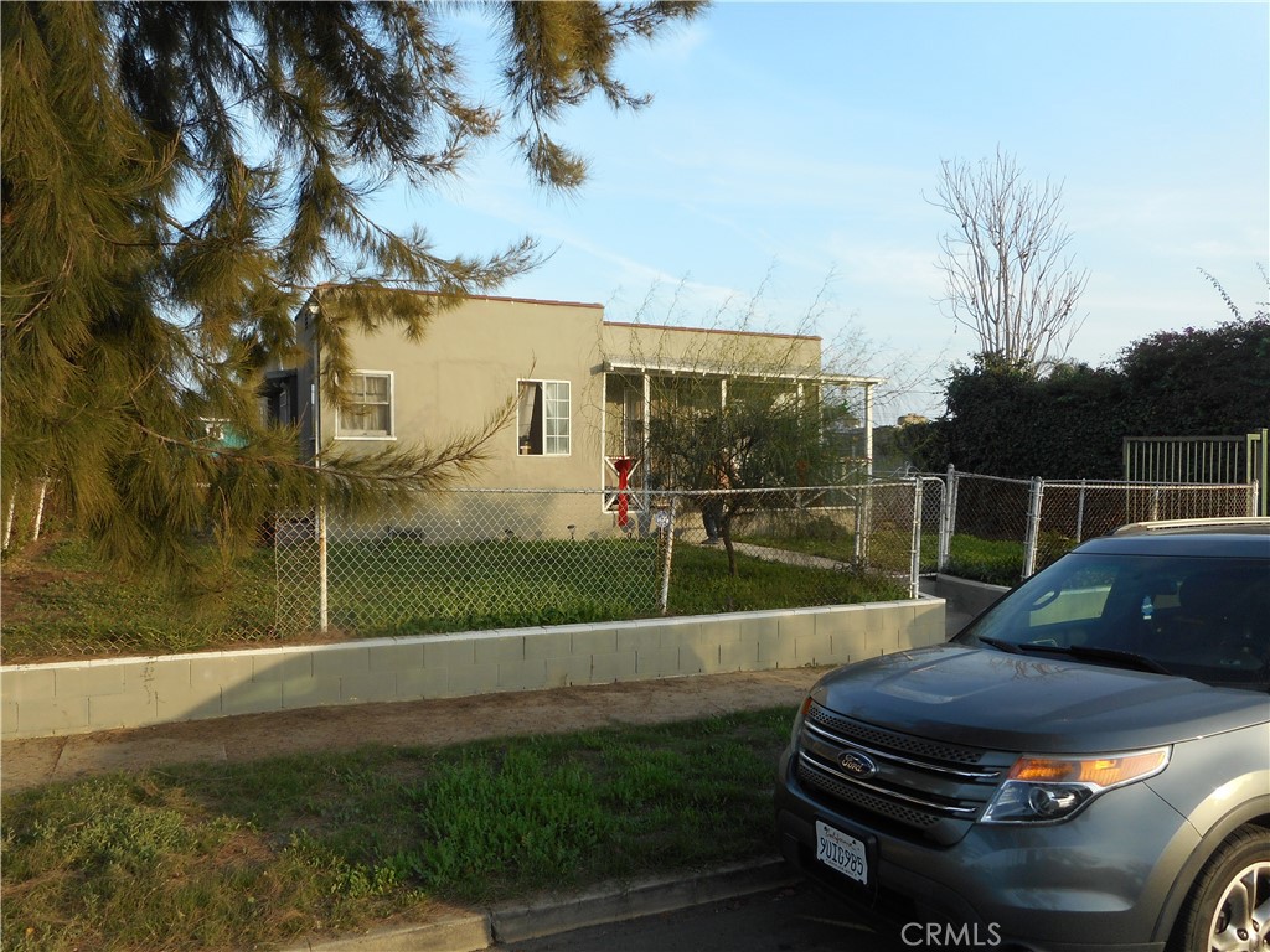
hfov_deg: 69.4
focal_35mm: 25
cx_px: 635
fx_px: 917
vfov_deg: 54.9
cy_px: 476
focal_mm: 4.5
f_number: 3.7
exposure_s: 1/200
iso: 80
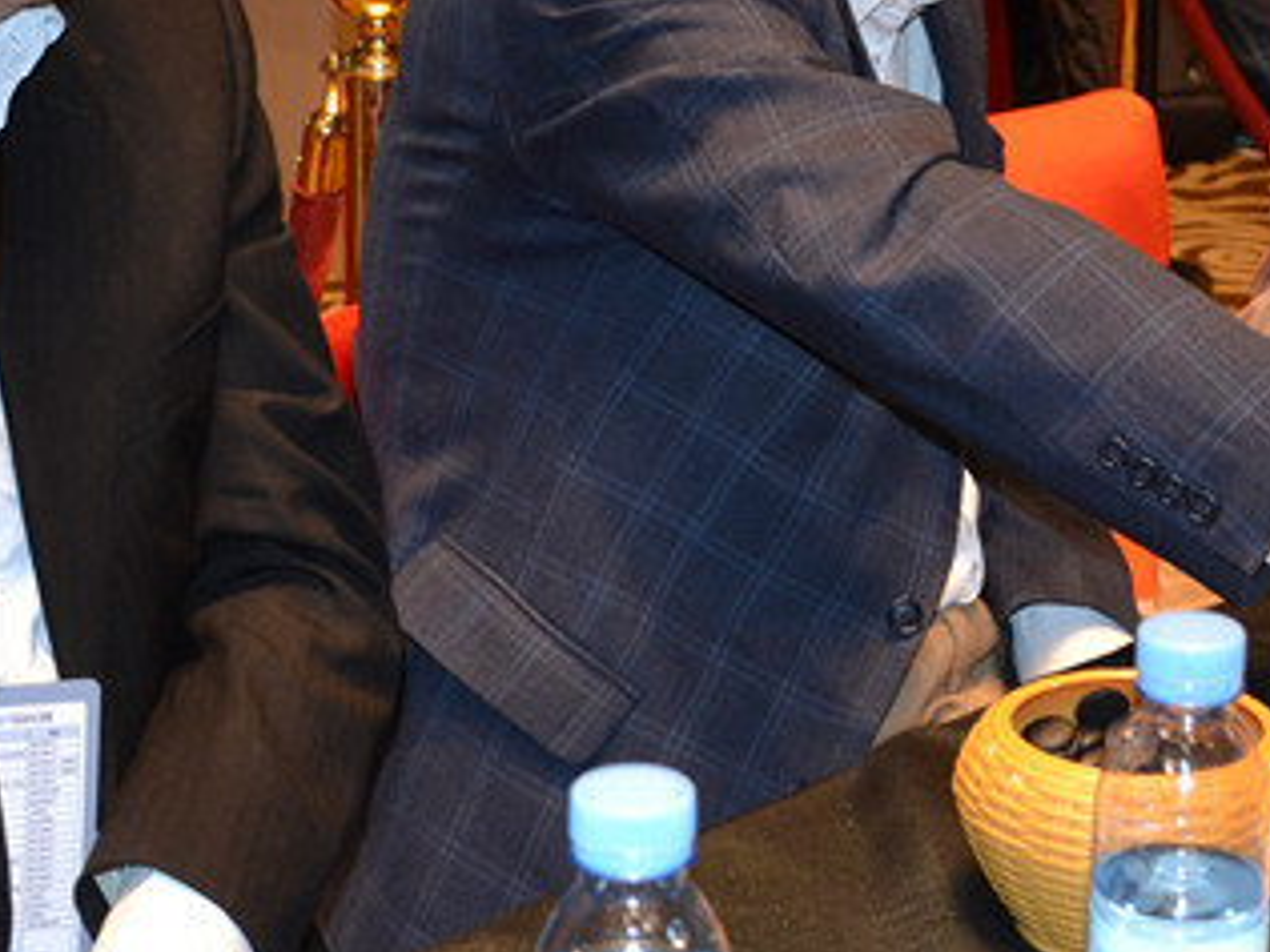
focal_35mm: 86
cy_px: 44
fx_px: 3169
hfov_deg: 22.5
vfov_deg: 16.8
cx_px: 868
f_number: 3.8
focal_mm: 21
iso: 900
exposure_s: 1/60
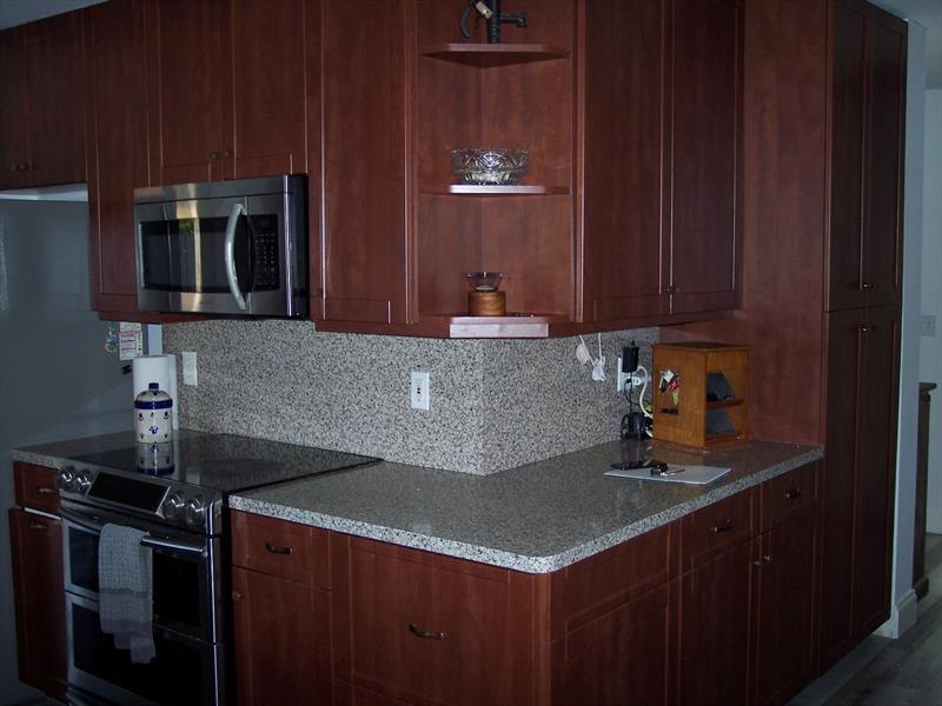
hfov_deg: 47.9
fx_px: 1061
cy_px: 353
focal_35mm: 39
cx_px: 471
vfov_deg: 36.8
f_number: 2.8
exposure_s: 1/60
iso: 100
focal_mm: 8
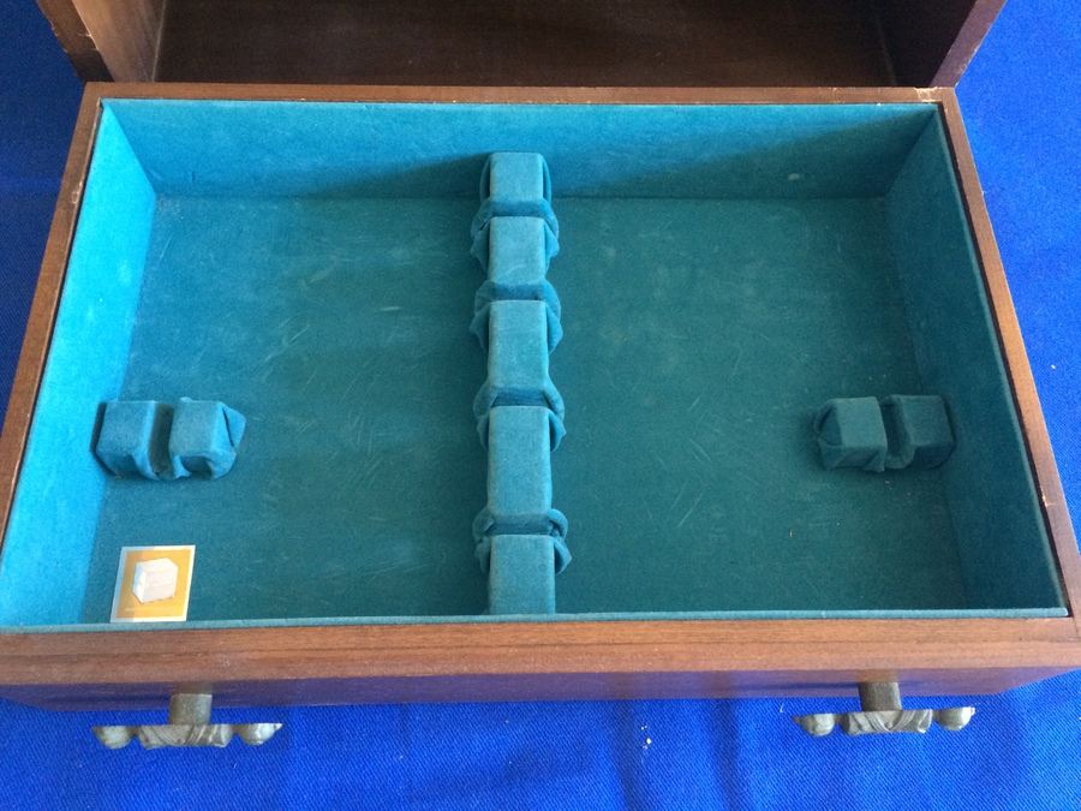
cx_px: 540
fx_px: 906
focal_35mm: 29
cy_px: 406
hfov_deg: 61.7
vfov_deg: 48.2
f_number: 2.2
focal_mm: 4.15
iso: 250
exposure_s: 1/30
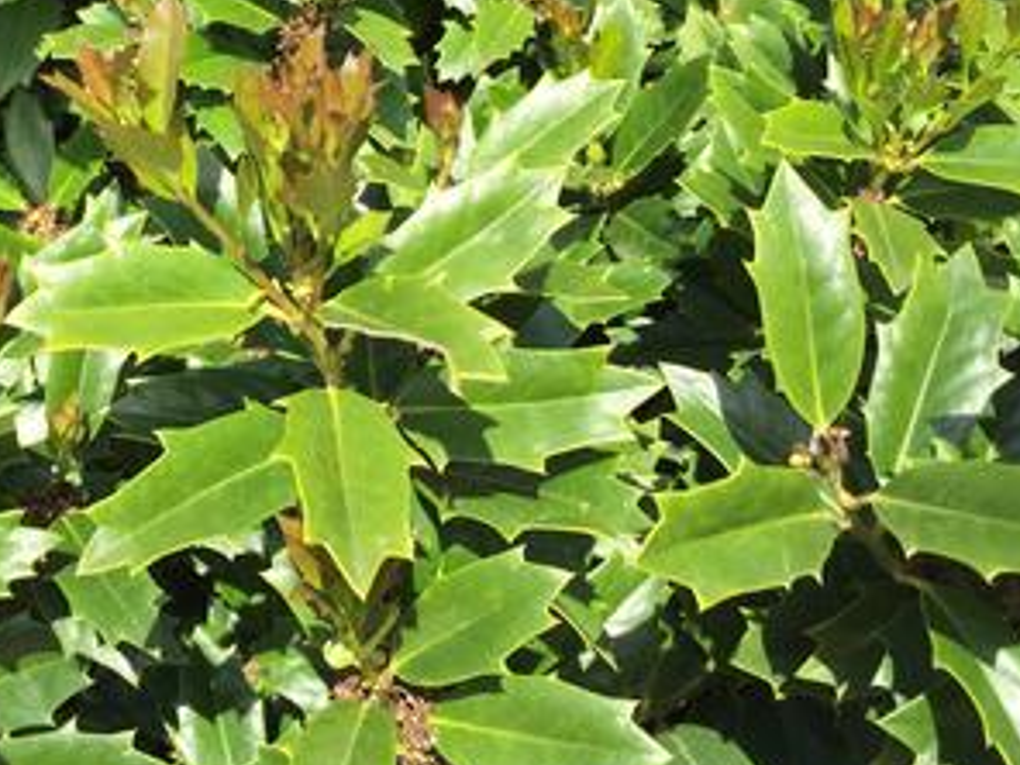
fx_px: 1444
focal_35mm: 49
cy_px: 188
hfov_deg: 38.2
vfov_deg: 29.2
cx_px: 293
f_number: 2.2
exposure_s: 1/1199
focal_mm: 4.15
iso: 32
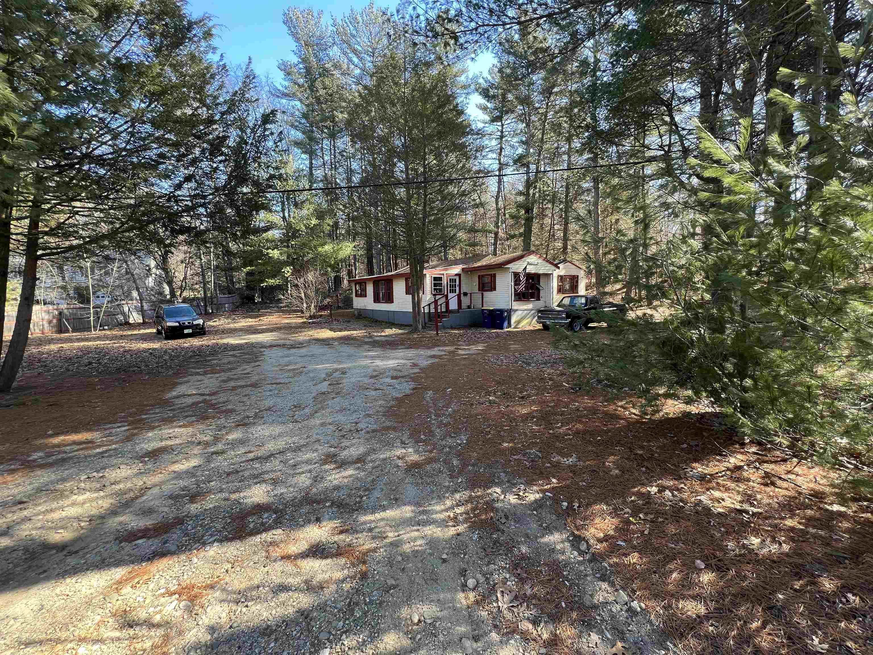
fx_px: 328
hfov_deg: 106.2
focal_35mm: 13
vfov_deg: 89.9
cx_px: 436
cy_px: 328
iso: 32
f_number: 1.8
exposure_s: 1/99
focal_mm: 1.57
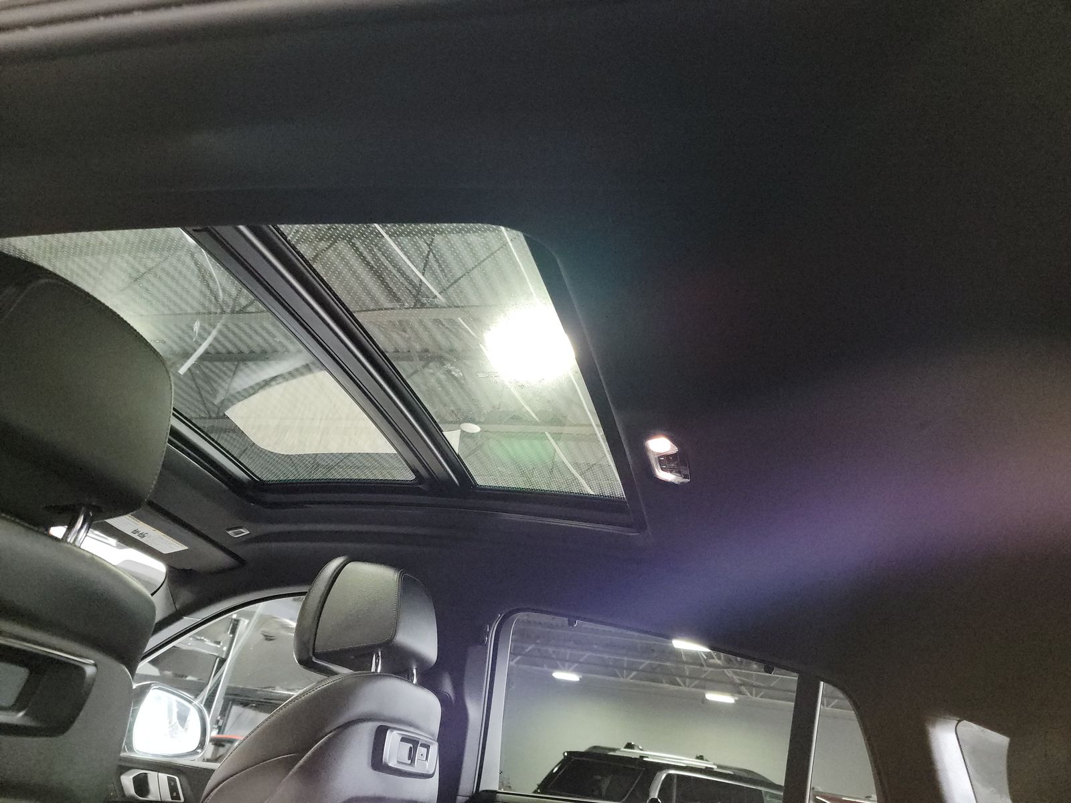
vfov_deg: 56.8
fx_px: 743
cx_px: 536
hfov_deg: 71.6
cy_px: 402
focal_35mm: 24
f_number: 1.8
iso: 3506
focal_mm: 6.7
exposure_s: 1/59
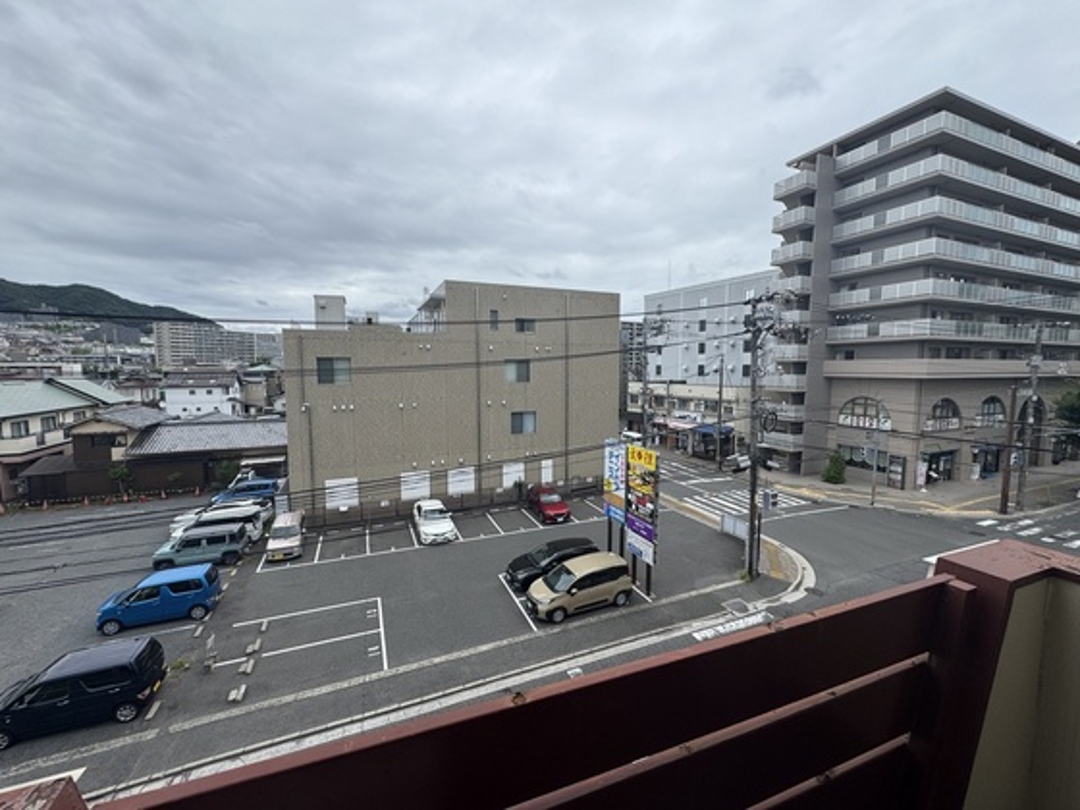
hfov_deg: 102.1
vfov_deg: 85.7
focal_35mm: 14
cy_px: 405
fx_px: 437
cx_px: 540
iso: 40
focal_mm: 2.22
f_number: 2.2
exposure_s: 1/944
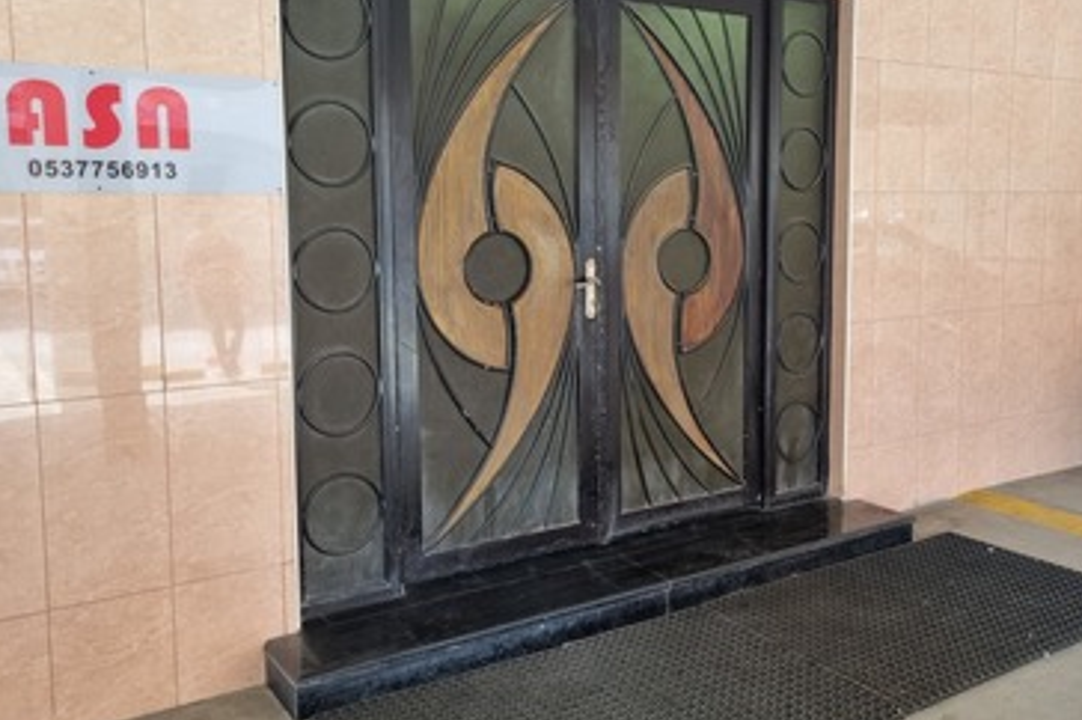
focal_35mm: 34
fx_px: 1021
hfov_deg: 55.7
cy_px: 305
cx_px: 605
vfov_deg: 38.7
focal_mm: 5.4
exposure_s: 1/120
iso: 80
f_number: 1.8
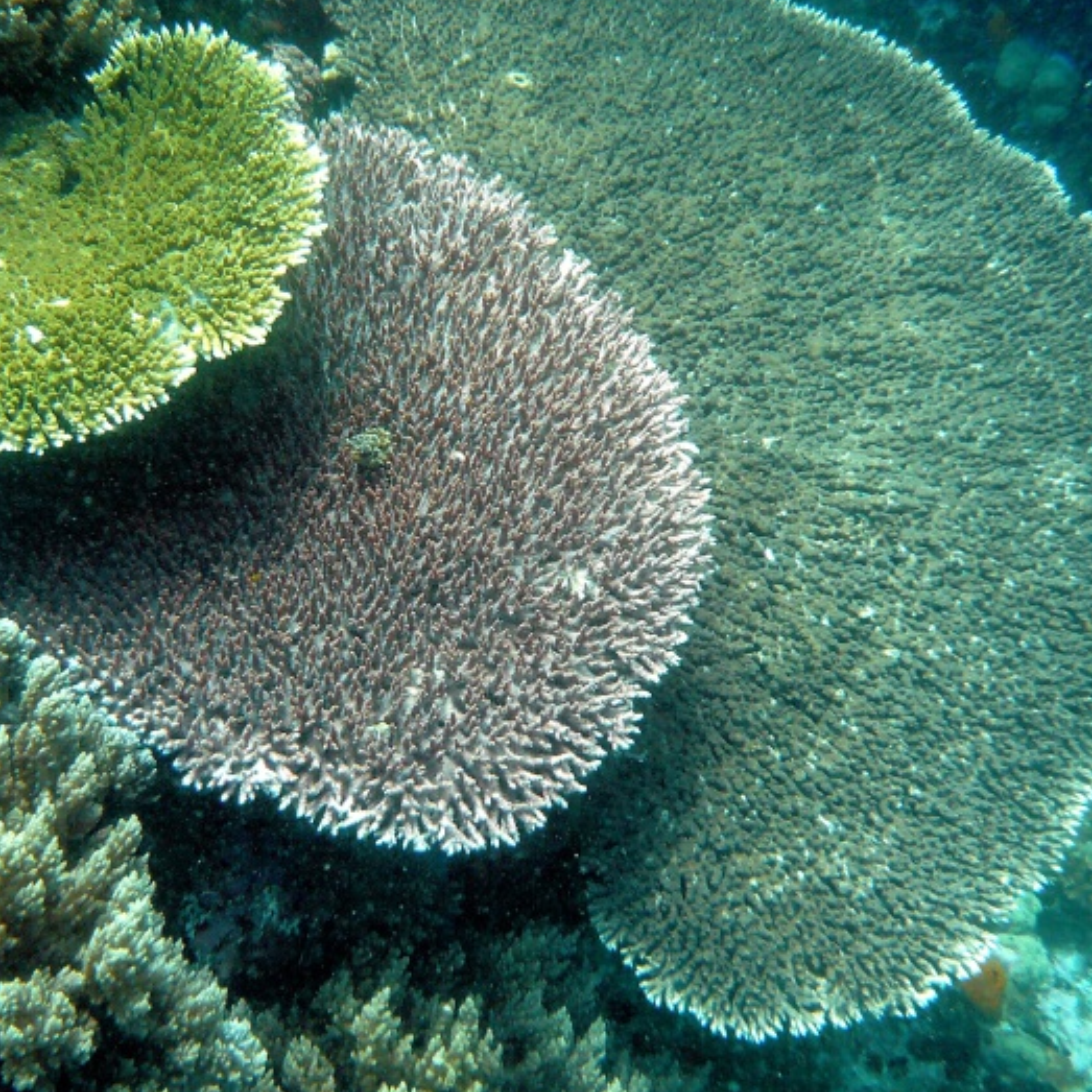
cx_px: 447
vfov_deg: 37.6
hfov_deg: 37.4
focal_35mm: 45
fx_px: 1606
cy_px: 556
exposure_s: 1/160
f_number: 2.8
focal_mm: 4.6
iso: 100
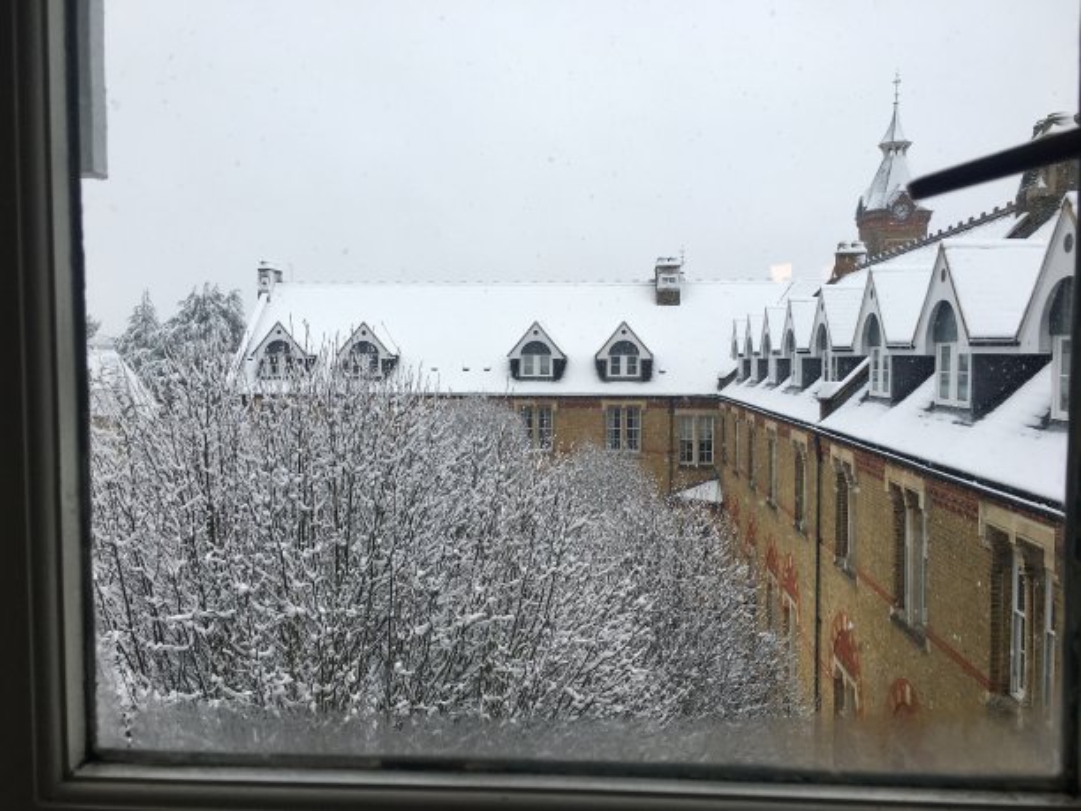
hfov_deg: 61.7
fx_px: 906
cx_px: 540
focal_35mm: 29
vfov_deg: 48.2
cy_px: 406
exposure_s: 1/237
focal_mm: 4.15
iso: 25
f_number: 2.2
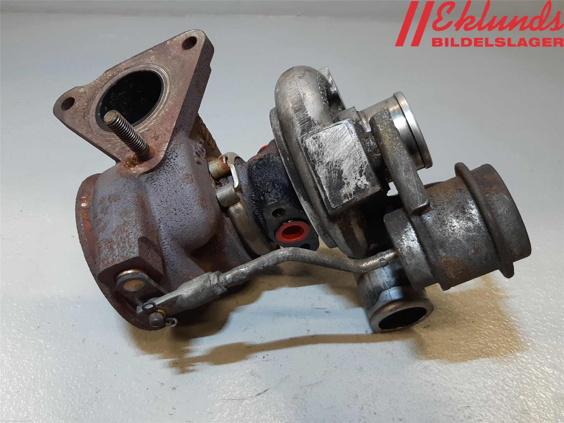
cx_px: 282
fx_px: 424
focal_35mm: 26
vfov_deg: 53.1
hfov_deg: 67.3
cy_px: 212
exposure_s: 1/50
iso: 64
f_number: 1.7
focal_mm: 3.93
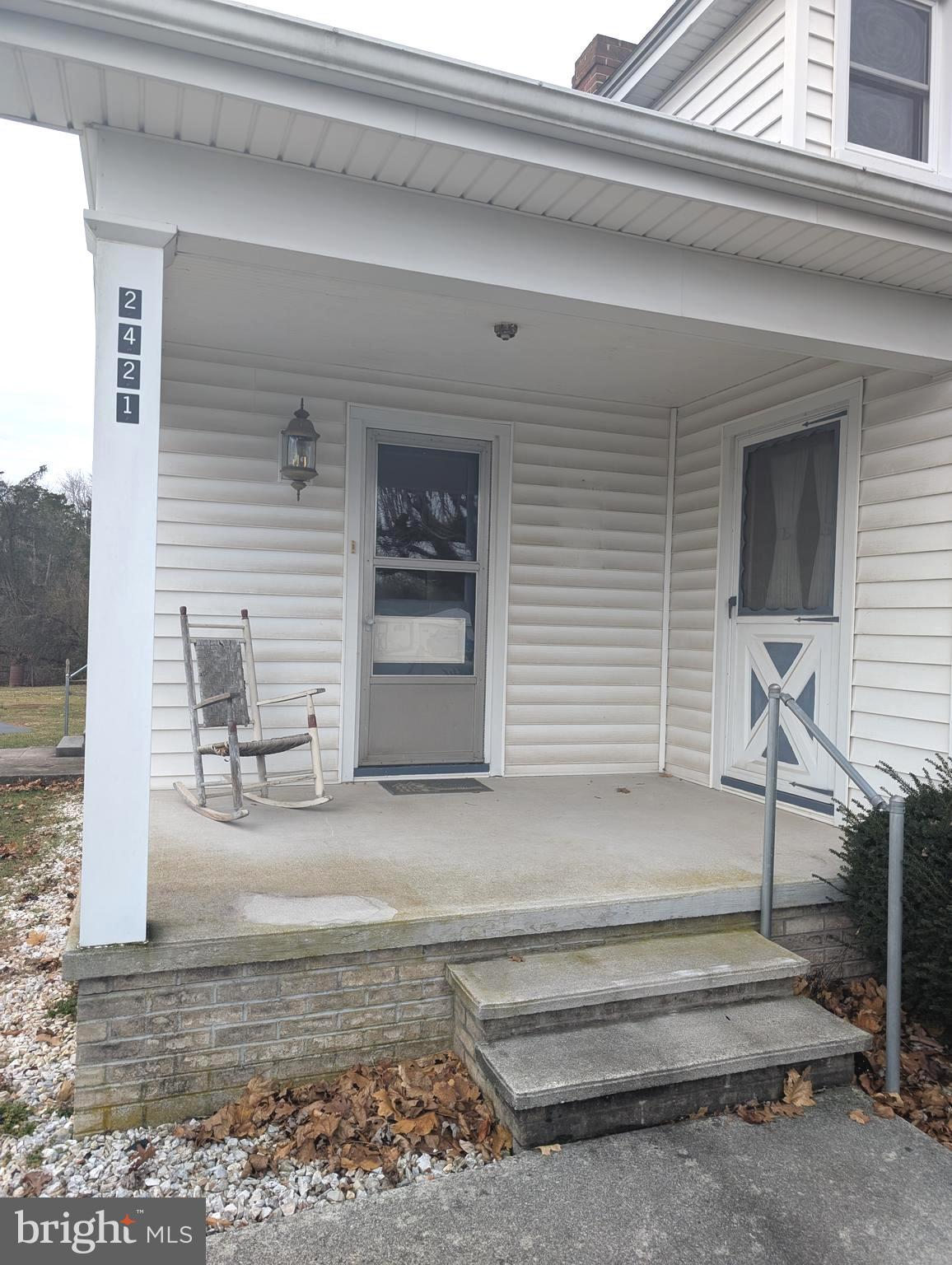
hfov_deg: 56.9
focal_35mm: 24
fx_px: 878
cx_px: 476
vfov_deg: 71.5
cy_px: 632
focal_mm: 6.9
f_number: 1.68
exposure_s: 1/334
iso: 25
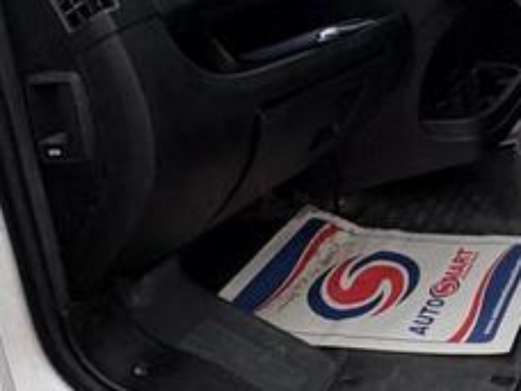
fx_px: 828
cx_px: 692
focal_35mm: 55
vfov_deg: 25.2
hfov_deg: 28.2
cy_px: -5
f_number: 2.2
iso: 64
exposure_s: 1/99
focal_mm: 2.22
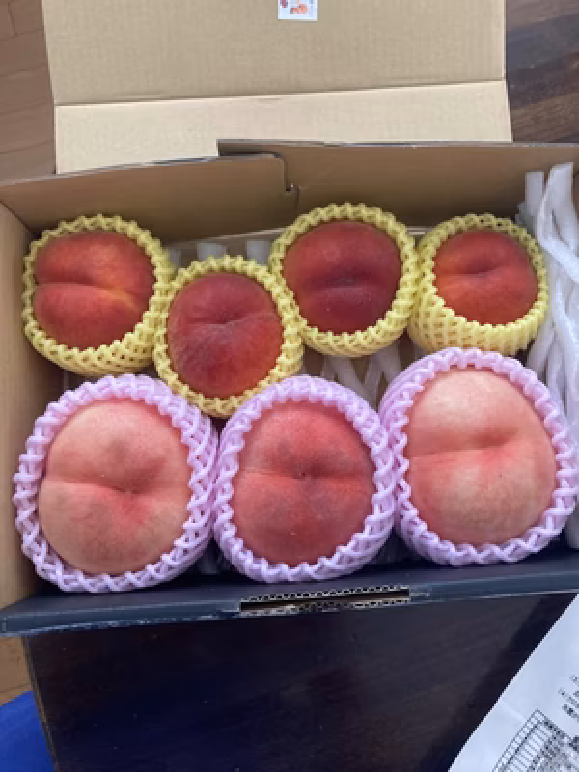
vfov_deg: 63.4
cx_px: 290
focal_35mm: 28
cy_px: 386
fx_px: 624
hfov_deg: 49.7
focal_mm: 3.99
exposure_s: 1/60
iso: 250
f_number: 1.8
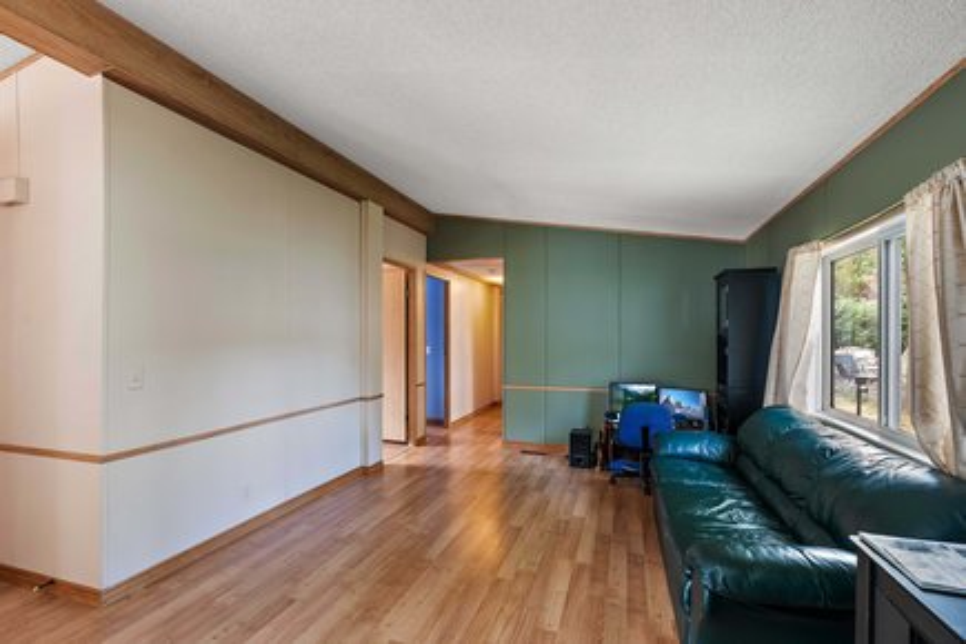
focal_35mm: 16
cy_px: 322
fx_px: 429
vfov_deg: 73.7
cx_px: 483
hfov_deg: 96.7
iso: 400
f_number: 7.1
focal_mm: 16
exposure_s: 1.3
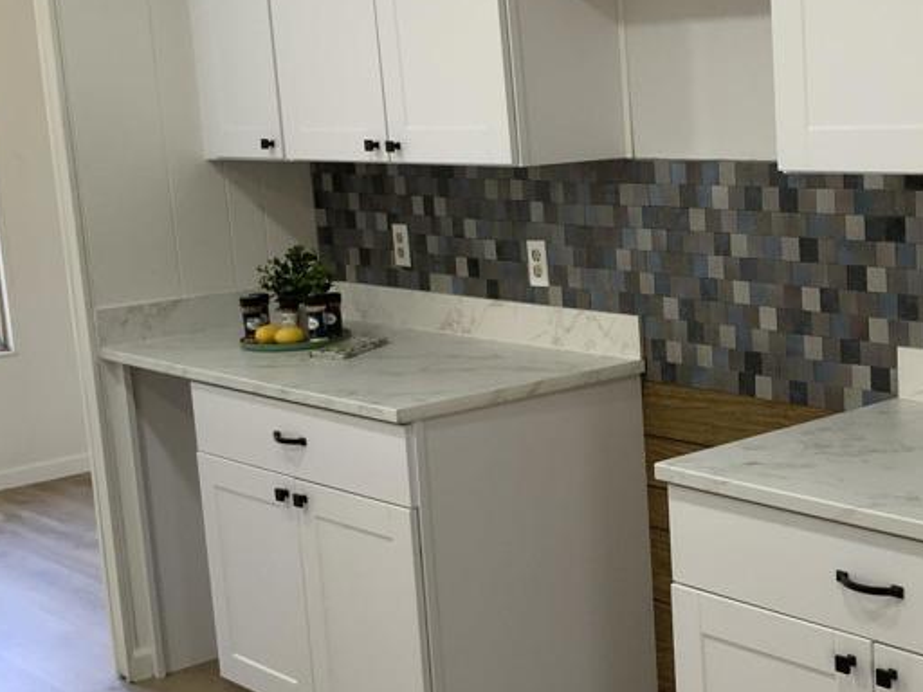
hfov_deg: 31.8
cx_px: 815
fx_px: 1547
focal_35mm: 58
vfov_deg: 25.2
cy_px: 351
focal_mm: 3
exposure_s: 1/120
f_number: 1.8
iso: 64
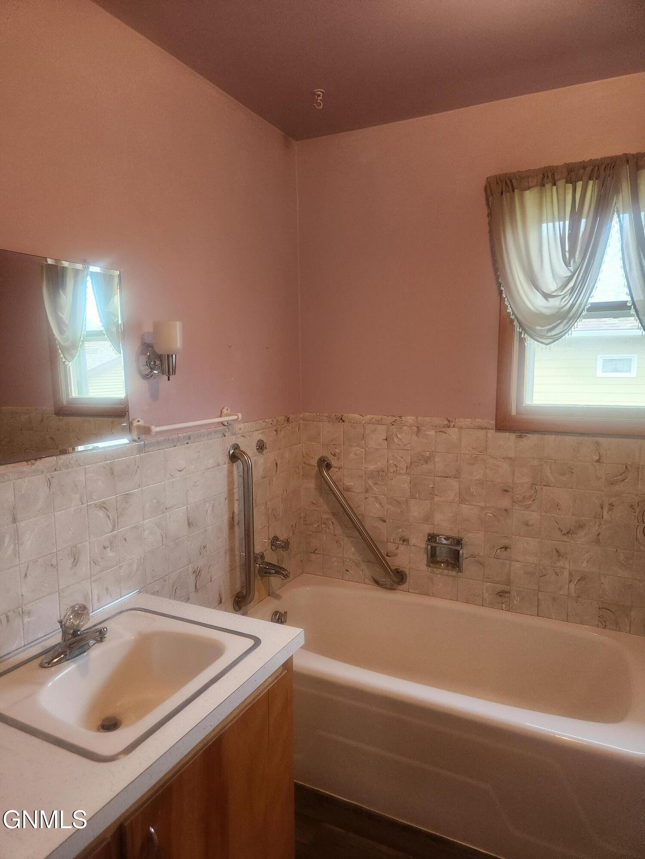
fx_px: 571
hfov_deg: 58.9
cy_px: 430
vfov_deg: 73.9
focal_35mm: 23
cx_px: 322
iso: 640
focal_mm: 5.4
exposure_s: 1/120
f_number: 1.8
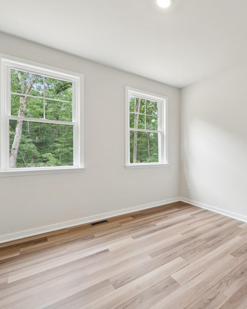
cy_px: 149
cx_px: 187
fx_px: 174
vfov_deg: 83.3
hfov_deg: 66.2
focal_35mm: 19
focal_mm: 13
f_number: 8
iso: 100
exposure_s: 1/6
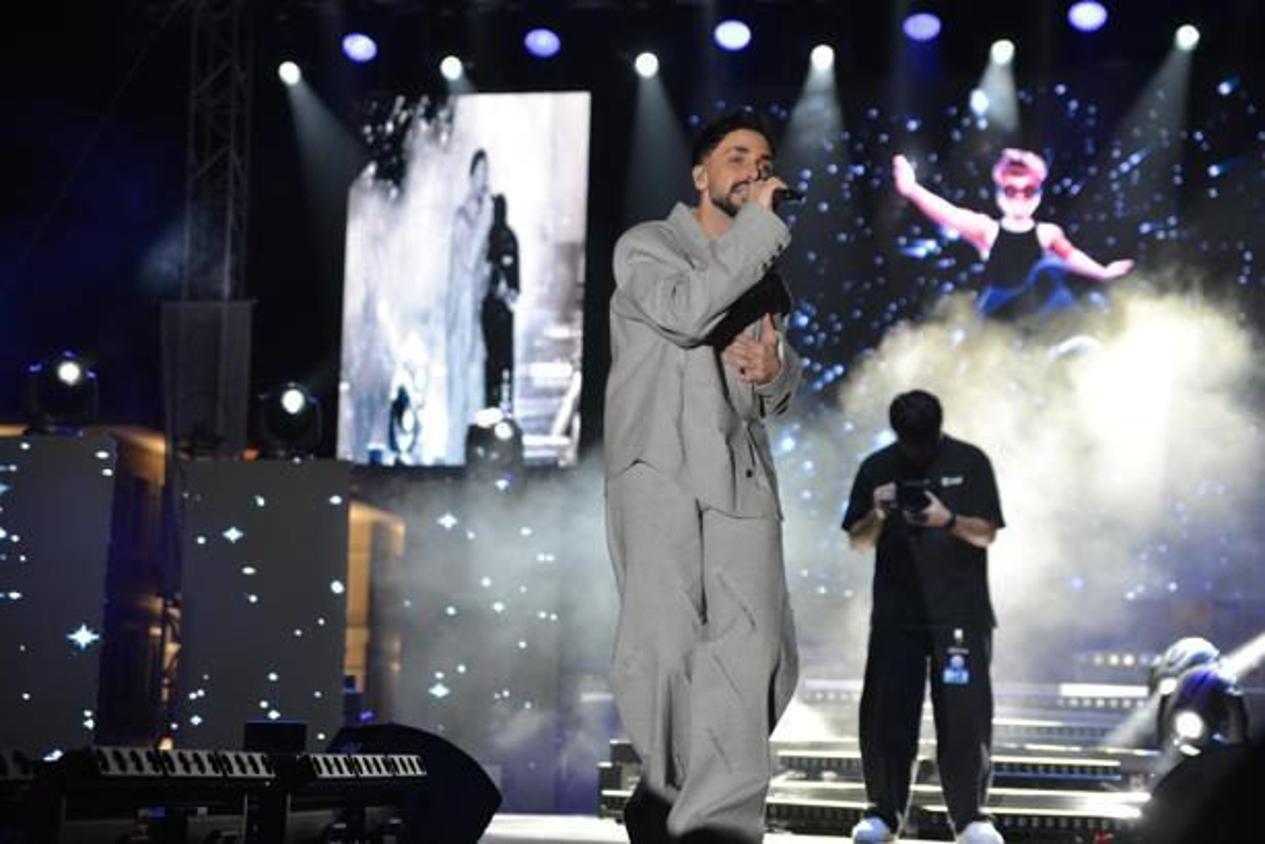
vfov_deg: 19.5
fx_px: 2461
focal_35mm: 70
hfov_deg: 28.8
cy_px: 422
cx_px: 632
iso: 640
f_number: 3.2
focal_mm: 70
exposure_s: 1/160
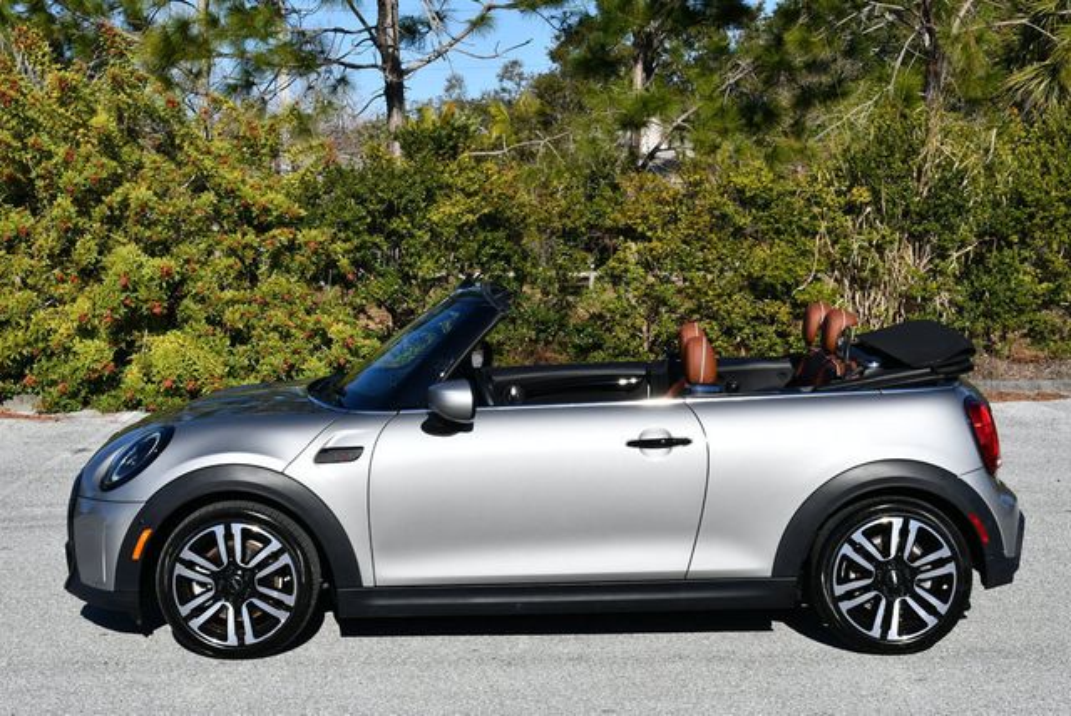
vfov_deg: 21.3
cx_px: 536
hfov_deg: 31.4
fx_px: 1906
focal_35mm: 64
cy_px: 358
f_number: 9
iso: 100
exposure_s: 1/320
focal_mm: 32
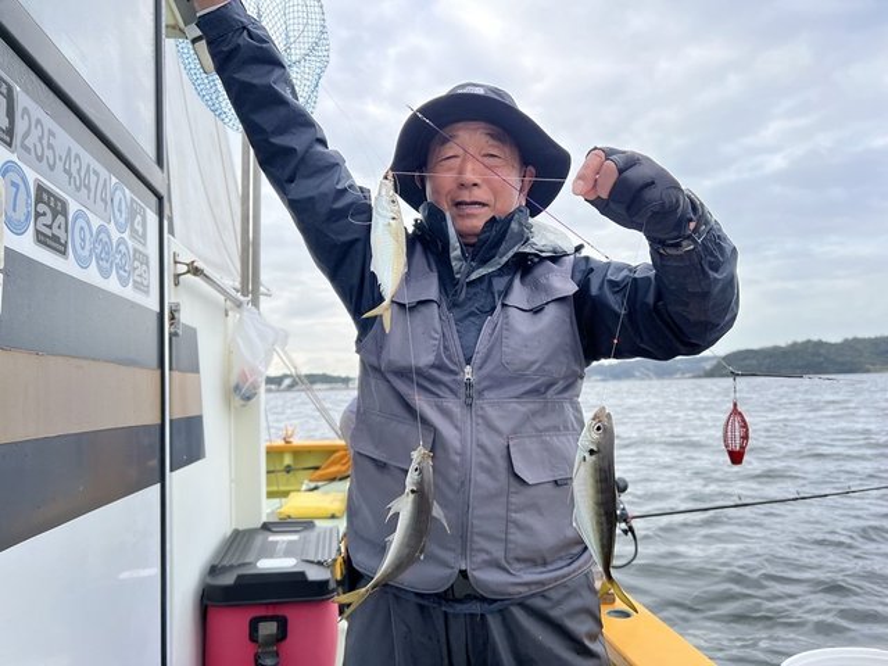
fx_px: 667
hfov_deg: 67.3
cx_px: 444
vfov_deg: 53.1
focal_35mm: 26
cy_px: 333
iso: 50
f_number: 1.5
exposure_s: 1/558
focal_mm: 5.7
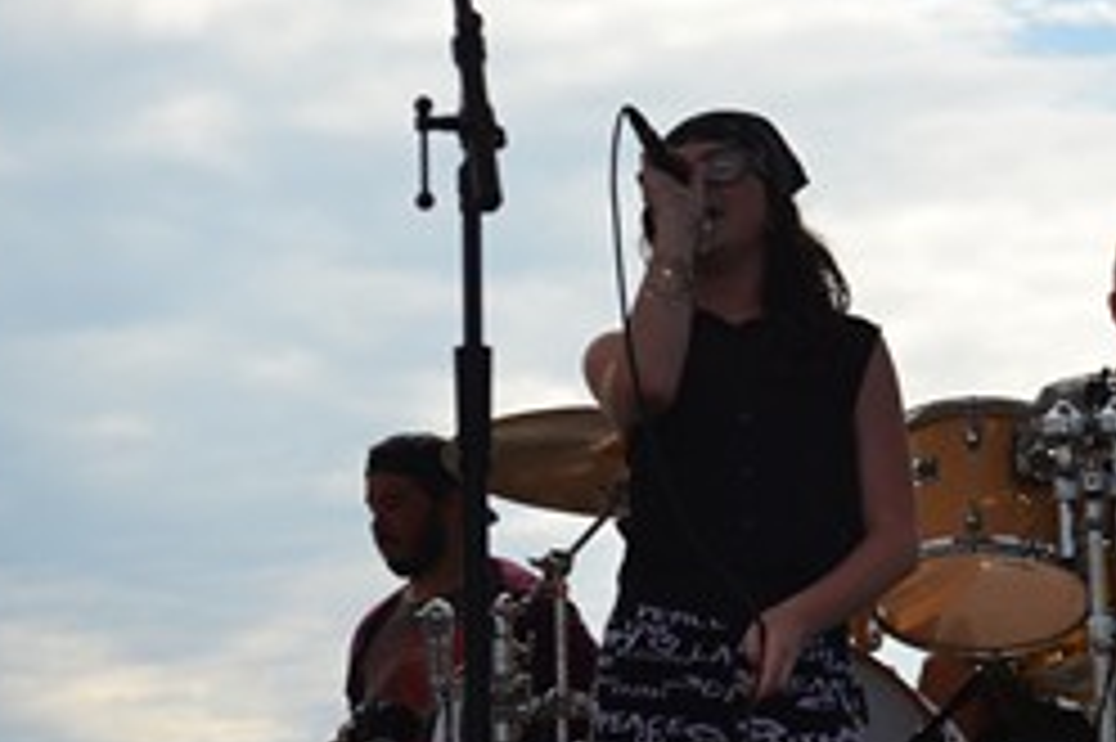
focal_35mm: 183
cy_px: 447
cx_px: 1170
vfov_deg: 7.5
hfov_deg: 11.1
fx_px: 5672
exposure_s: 1/200
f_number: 7.1
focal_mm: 55
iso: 100
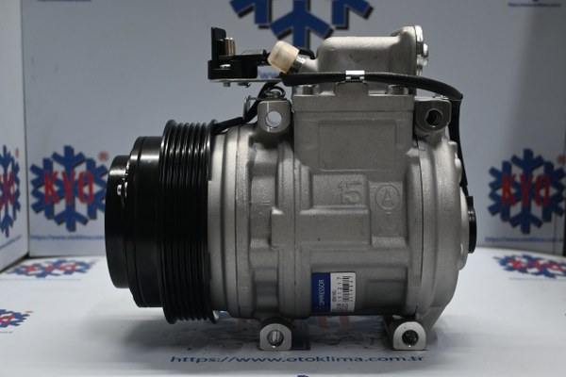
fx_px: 825
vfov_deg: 25.8
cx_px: 283
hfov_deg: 37.9
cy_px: 188
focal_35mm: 52
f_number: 5.3
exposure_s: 1/60
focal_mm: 35
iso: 720
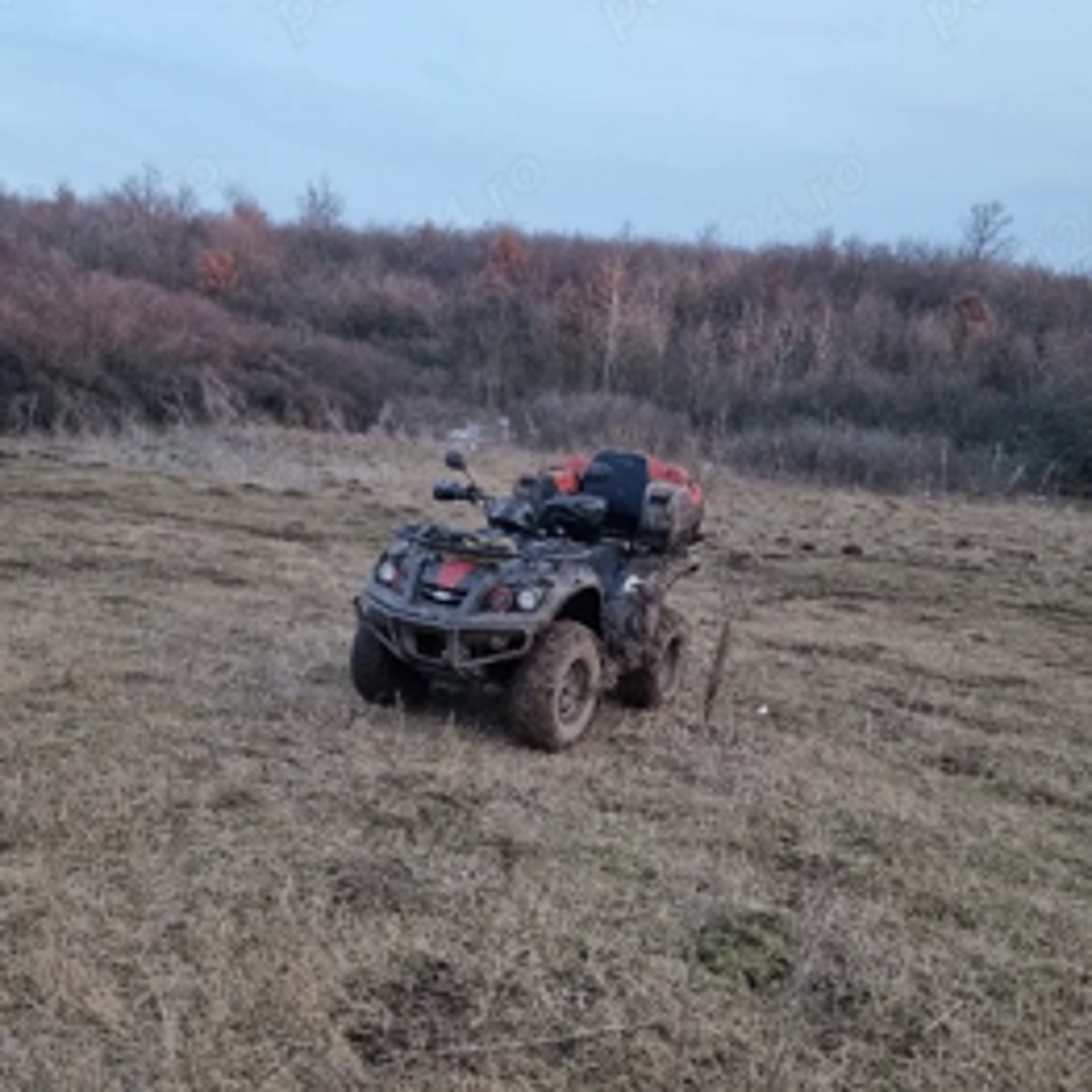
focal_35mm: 31
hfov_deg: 52.4
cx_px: 492
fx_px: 1106
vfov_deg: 52.3
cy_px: 629
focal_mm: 6.4
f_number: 1.8
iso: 50
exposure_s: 1/182
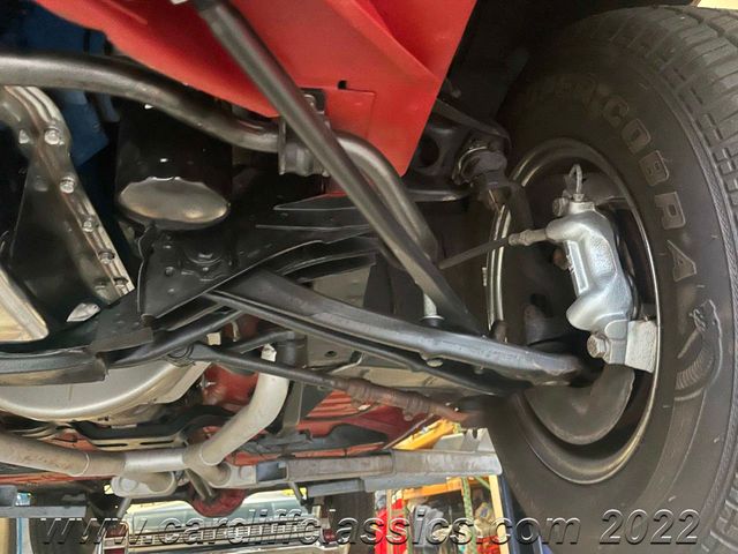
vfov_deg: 53.1
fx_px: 554
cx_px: 369
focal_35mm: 26
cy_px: 277
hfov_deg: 67.3
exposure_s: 1/12
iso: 400
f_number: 1.6
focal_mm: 4.2
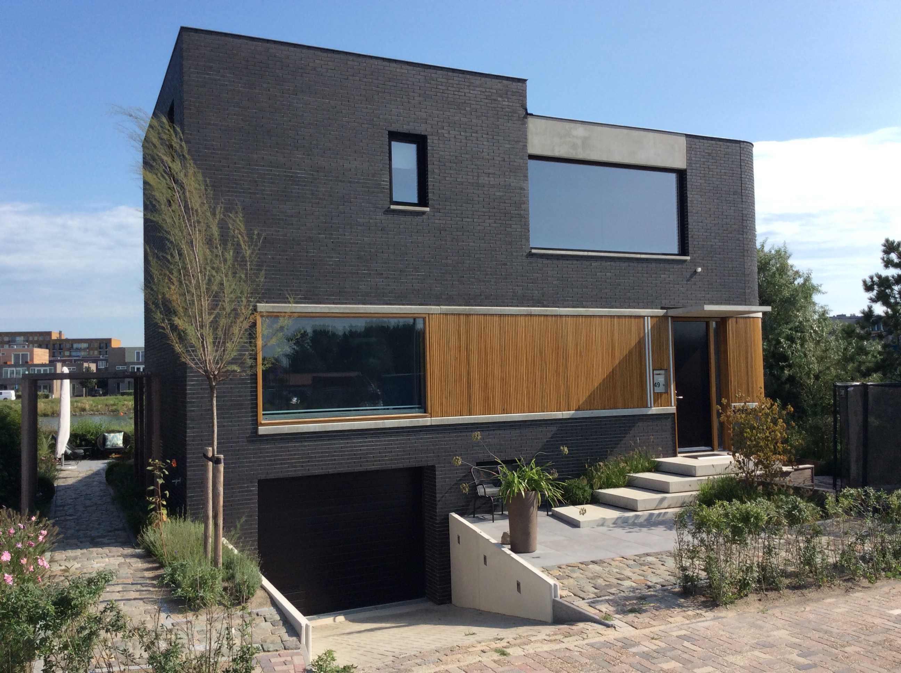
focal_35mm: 32
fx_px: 832
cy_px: 336
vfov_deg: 44.1
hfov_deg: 56.9
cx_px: 450
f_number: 2.4
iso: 32
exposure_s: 1/1330
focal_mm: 3.3
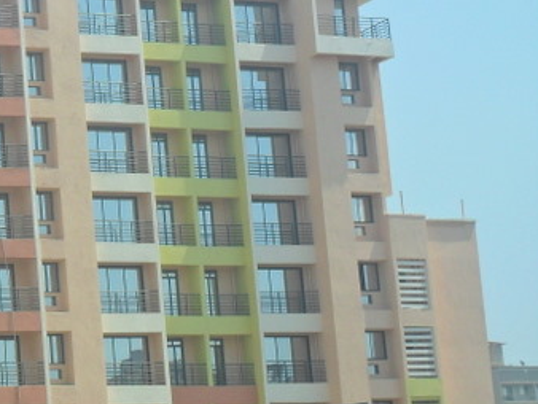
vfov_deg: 10.0
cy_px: 172
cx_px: -81
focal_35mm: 149
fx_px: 2317
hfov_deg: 13.0
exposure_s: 1/500
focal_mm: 11.2
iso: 100
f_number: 5.6
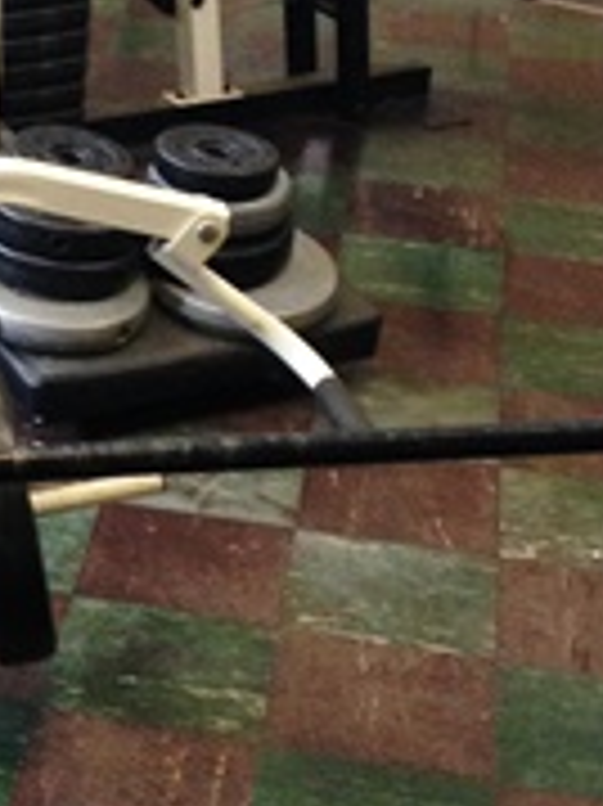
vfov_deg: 16.6
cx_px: -189
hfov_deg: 12.2
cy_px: 212
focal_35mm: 118
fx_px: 2744
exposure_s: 1/20
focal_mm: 4.12
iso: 250
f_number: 2.4
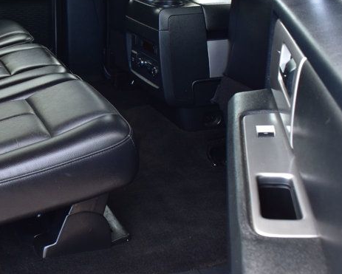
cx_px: 34
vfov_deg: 27.1
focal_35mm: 56
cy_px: 101
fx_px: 567
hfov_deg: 31.9
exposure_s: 1/40
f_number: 7.1
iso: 400
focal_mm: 18
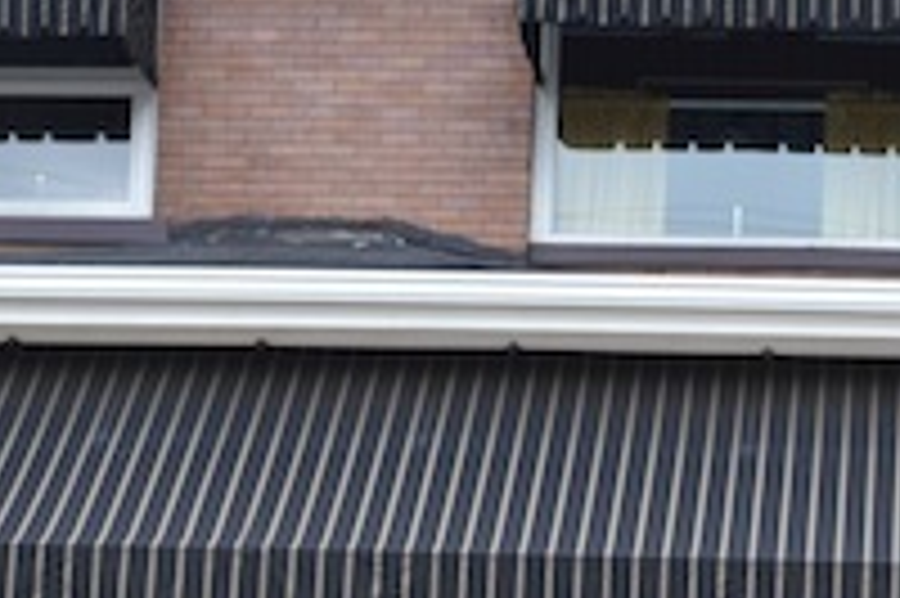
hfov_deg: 18.7
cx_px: 778
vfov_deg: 12.1
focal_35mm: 108
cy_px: 884
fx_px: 2698
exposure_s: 1/125
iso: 100
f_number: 4
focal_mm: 18
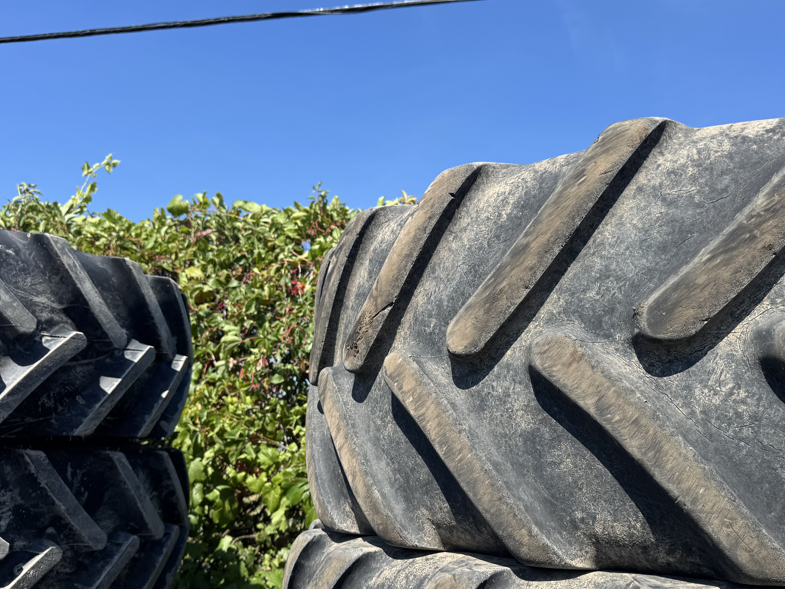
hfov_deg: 55.2
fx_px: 748
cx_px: 443
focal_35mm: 33
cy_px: 340
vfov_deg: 42.8
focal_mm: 6.76
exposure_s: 1/2604
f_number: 1.78
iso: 80
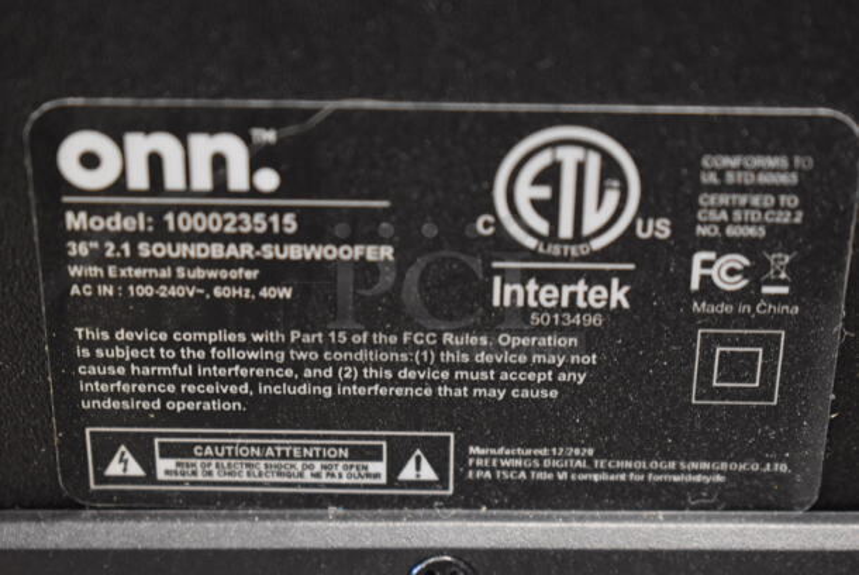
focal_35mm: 82
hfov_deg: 24.6
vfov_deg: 16.6
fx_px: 1970
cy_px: 288
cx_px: 430
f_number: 5.6
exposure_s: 1/25
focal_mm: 55
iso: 3200
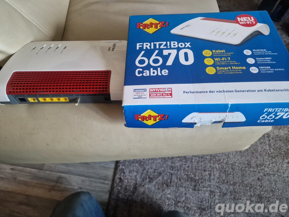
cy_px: 108
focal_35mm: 23
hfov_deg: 73.9
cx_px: 144
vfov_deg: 58.9
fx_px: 192
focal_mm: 6.4
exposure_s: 1/60
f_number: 1.8
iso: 80
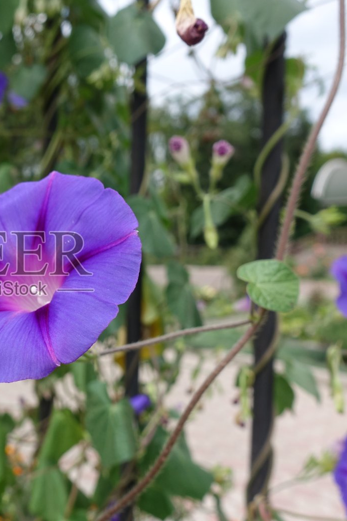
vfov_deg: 51.9
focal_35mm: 37
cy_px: 266
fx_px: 535
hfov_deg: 33.3
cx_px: 10
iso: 125
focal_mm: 8.8
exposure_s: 1/500
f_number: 4
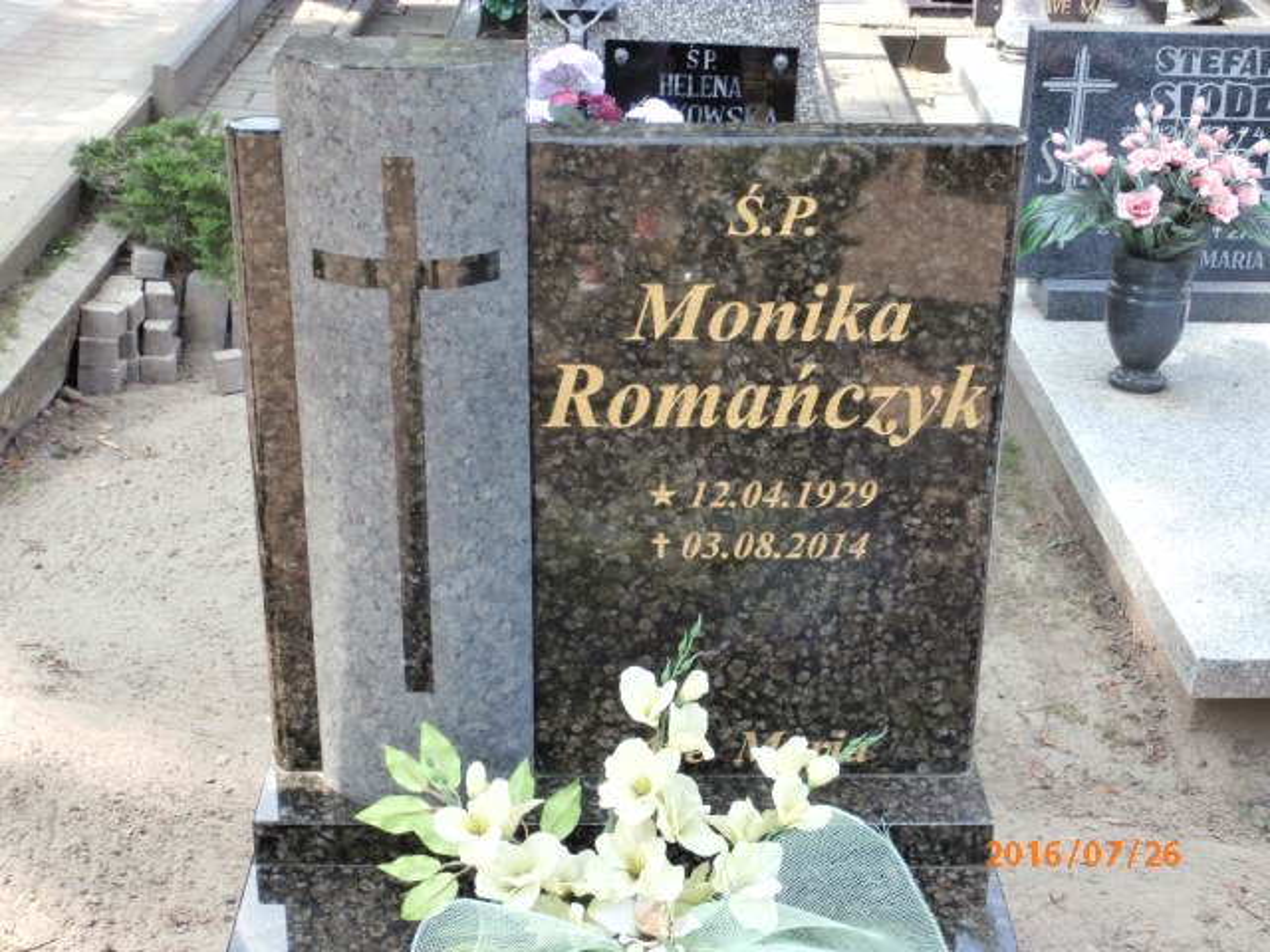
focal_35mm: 57
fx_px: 2091
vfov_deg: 25.7
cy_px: 476
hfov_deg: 33.8
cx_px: 635
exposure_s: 1/100
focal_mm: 10.11
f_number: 4.5
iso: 100
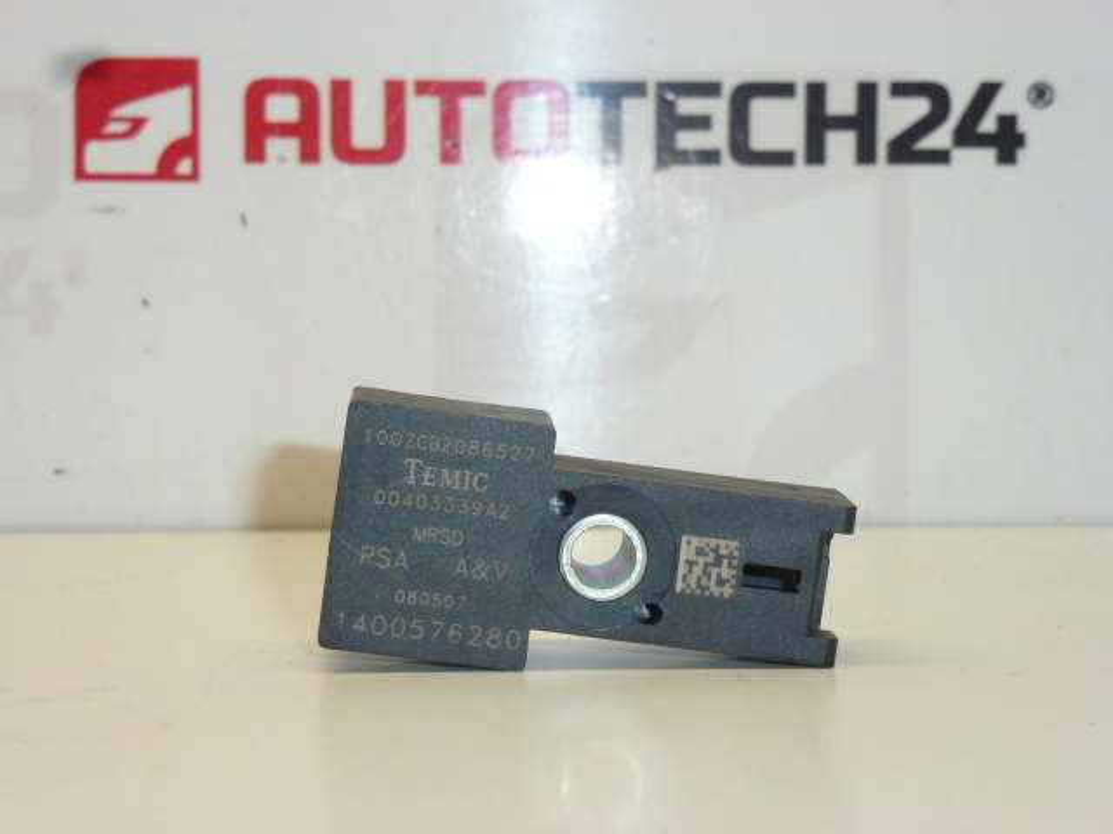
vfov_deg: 18.0
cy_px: 417
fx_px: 2637
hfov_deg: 23.8
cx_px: 556
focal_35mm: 82
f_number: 4.8
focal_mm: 14.8
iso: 400
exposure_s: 1/160
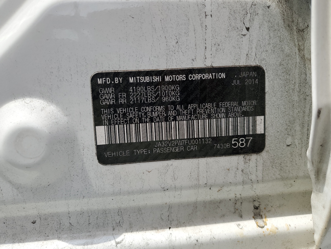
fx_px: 249
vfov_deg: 53.1
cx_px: 166
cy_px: 124
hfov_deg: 67.3
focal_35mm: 26
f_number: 1.5
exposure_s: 1/1429
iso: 50
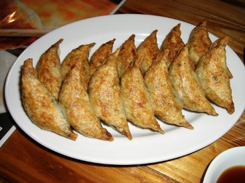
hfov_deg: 49.0
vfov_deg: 37.7
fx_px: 269
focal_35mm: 38
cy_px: 92
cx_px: 122
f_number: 2.7
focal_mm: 6.2
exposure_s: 1/60
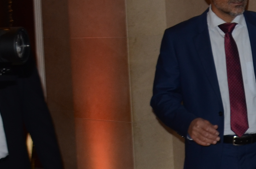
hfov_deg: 11.0
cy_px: 29
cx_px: 576
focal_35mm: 163
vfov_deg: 8.4
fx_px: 1157
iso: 250
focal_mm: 24
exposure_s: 1/250
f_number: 4.5
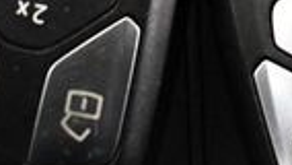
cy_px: -124
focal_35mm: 170
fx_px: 1317
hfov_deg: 12.6
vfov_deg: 7.0
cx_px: 204
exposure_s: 1/125
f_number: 3.5
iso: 1800
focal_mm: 18
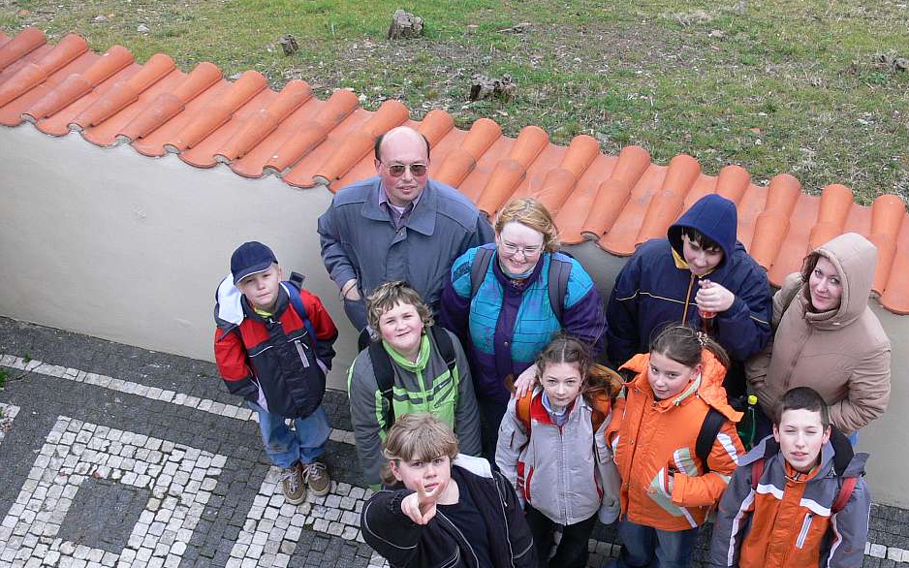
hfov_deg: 32.8
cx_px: 585
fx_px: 1536
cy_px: 383
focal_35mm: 62
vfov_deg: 20.9
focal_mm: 8.8
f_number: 3.2
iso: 100
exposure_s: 1/60
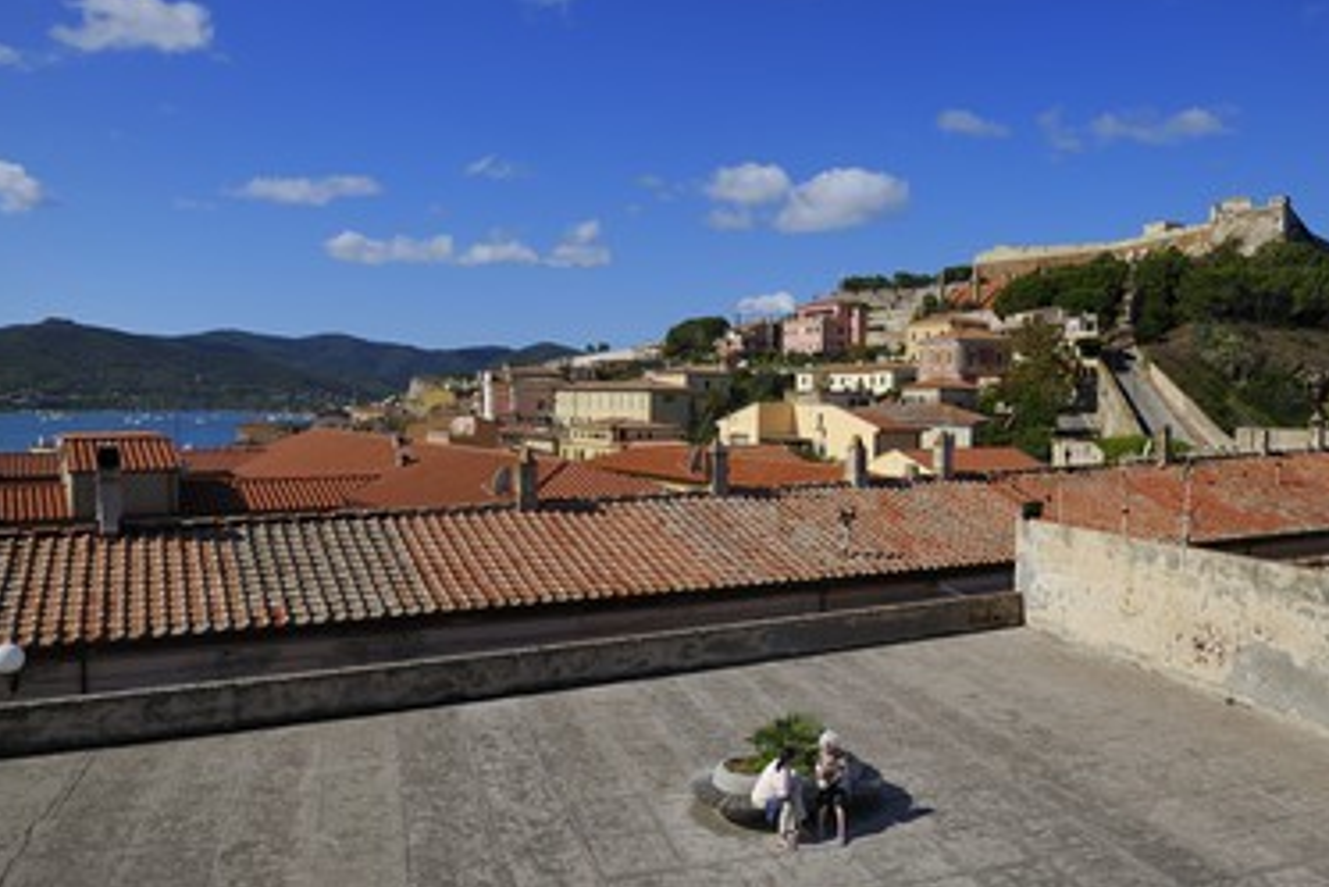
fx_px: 997
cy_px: 424
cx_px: 716
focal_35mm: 27
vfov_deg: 48.0
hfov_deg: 67.3
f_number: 16
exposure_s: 1/200
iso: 200
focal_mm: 24
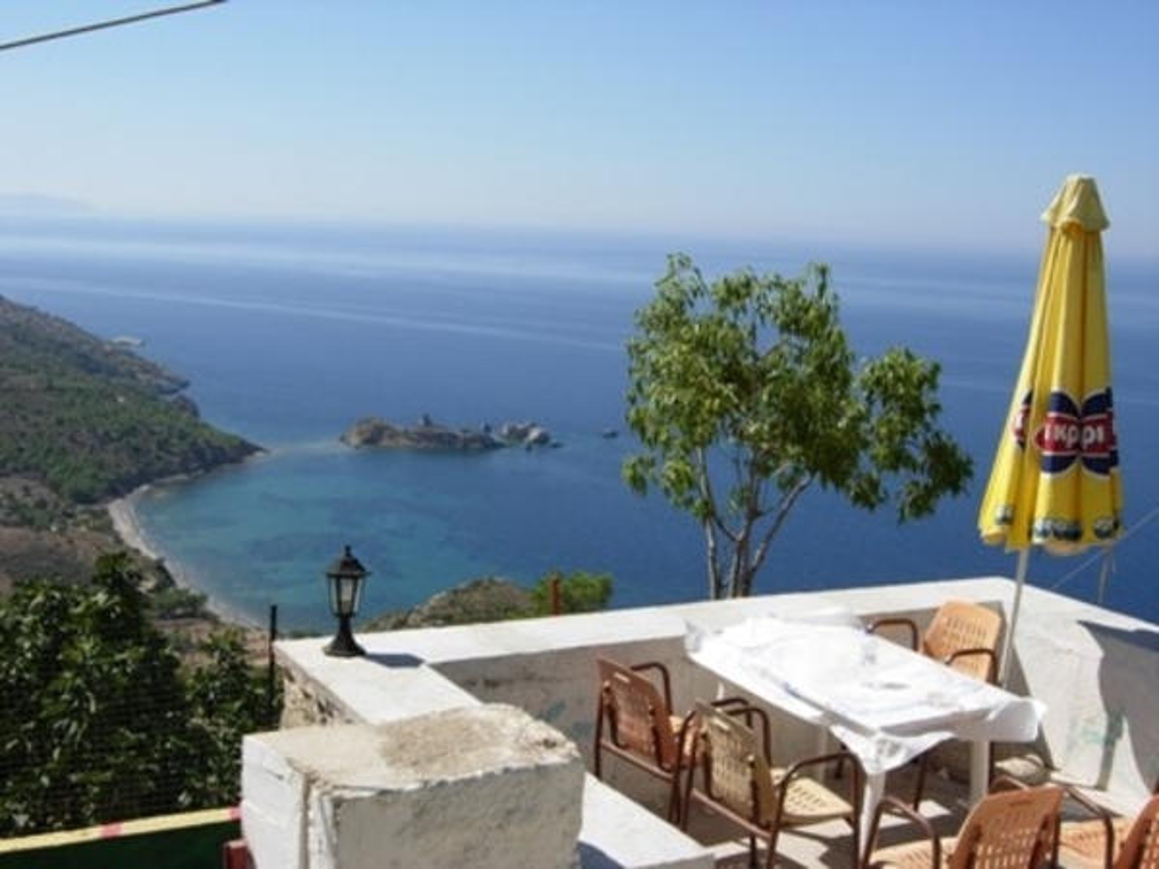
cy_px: 434
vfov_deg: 30.3
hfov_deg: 39.7
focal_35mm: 48
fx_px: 1607
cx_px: 580
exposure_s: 1/352
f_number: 6.9
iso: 50
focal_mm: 10.1
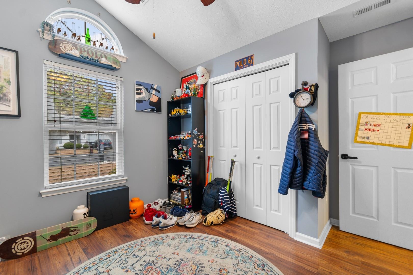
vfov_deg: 77.3
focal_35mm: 15
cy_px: 138
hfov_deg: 100.4
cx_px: 206
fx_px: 172
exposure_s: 1/6
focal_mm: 10
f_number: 4.5
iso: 100
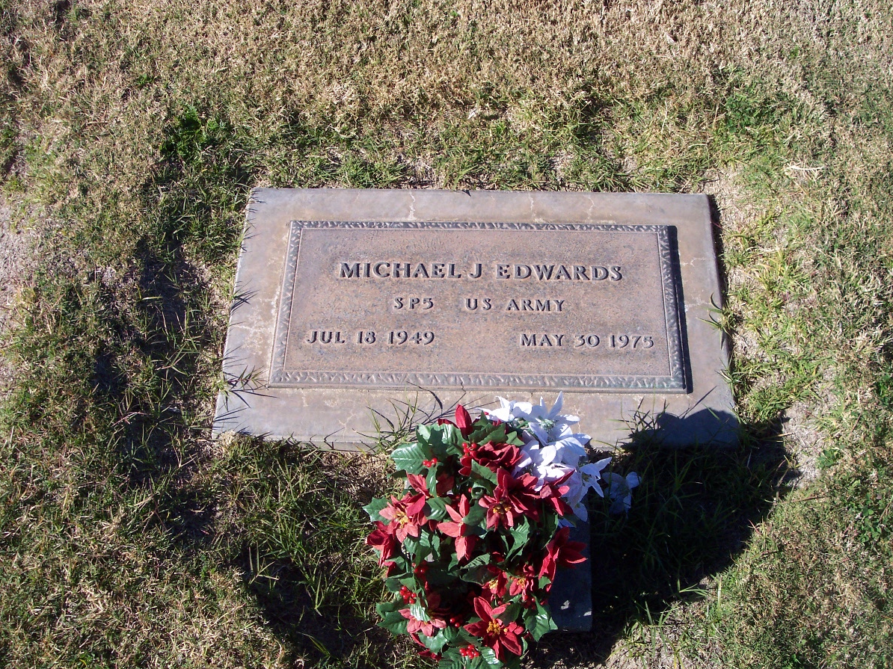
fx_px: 1057
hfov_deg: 45.8
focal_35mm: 41
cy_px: 314
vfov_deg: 35.1
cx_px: 459
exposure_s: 1/700
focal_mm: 8
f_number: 4.8
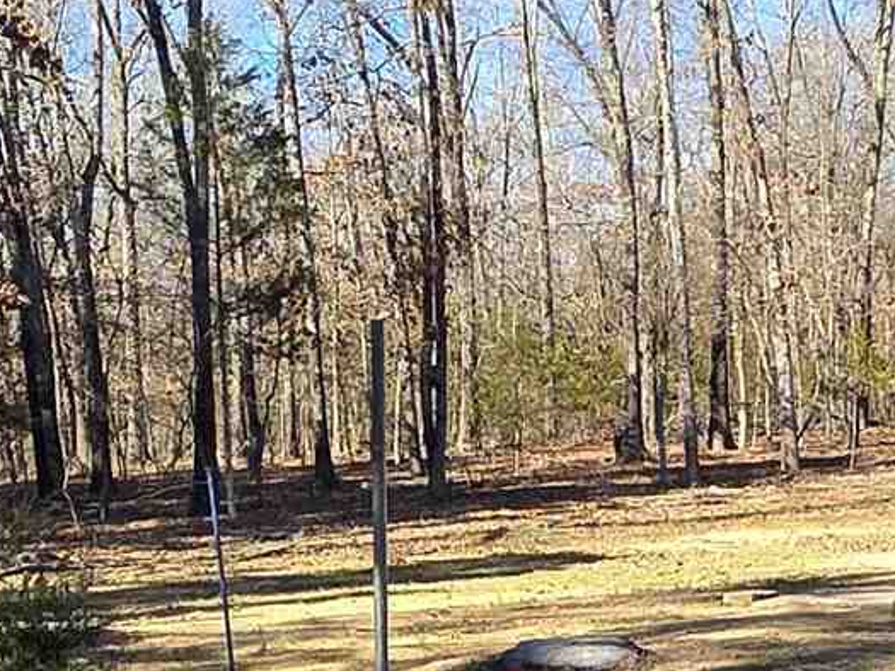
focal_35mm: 76
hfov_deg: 25.6
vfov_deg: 18.6
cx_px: 520
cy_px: 756
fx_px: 1965
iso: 40
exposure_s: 1/479
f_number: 1.9
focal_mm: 2.2
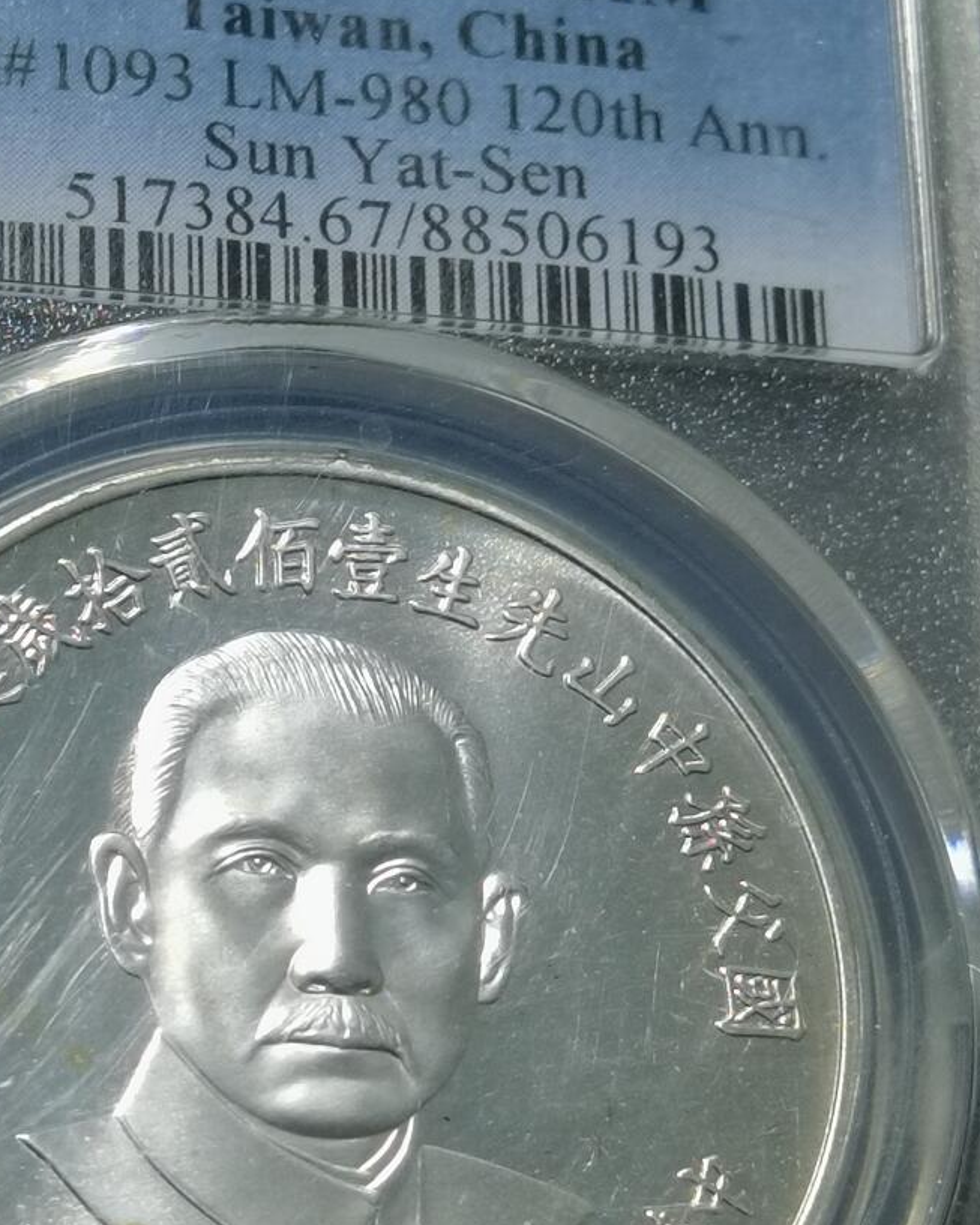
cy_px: 637
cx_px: 347
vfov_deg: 15.2
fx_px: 4604
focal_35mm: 127
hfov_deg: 12.1
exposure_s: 1/100
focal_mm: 6.67
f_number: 1.9
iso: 64
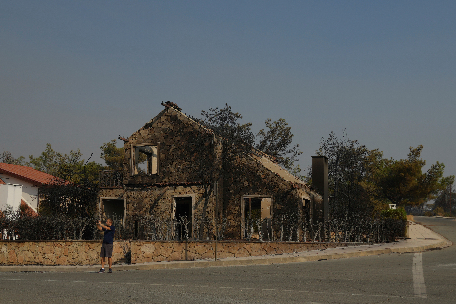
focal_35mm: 46
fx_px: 583
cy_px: 152
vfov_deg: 29.2
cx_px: 228
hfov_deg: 42.7
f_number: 9
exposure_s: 1/400
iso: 100
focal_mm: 31
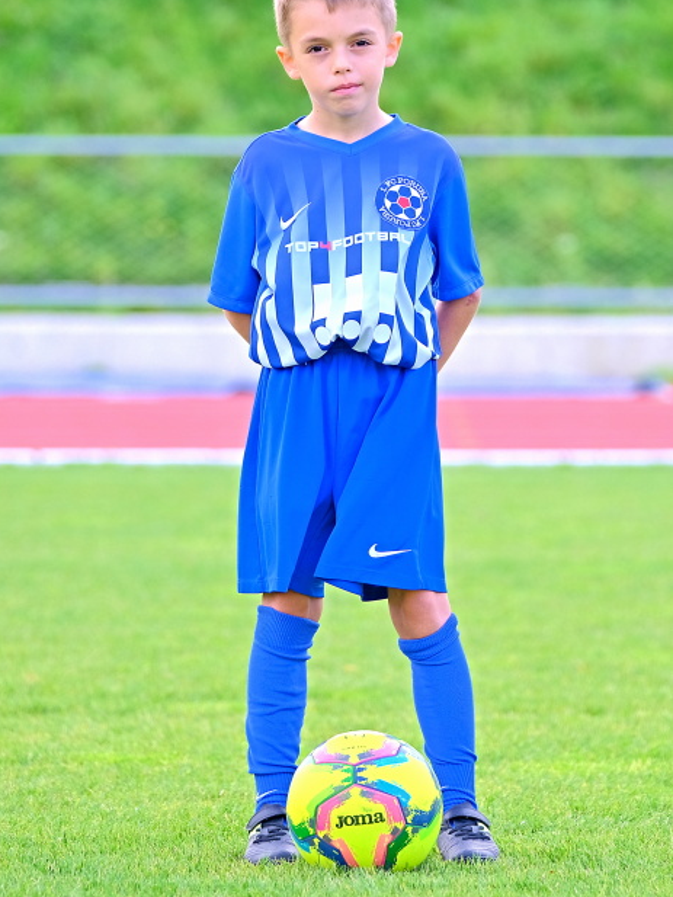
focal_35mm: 203
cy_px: 412
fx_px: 5260
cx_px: 335
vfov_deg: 9.7
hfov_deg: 7.3
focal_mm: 124.3
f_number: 2.8
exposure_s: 1/400
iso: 320
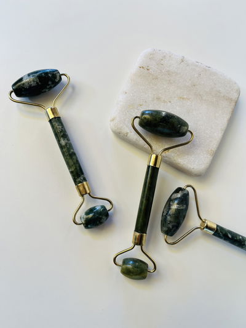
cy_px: 164
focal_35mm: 26
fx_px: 246
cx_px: 123
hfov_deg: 53.1
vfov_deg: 67.3
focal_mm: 5.1
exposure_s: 1/122
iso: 50
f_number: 1.6
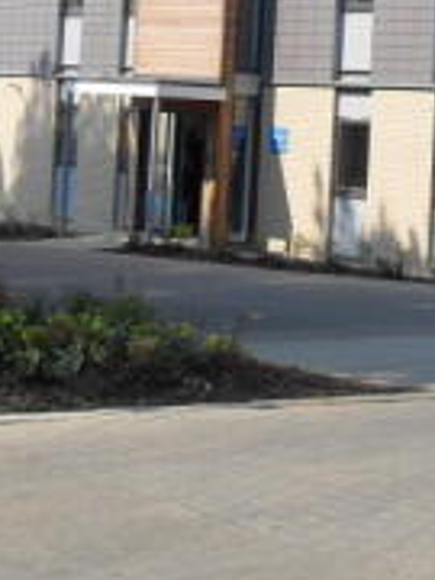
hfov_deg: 13.0
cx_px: 578
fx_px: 1843
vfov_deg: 17.2
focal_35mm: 110
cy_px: -85
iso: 80
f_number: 7
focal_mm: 6.3
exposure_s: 1/180
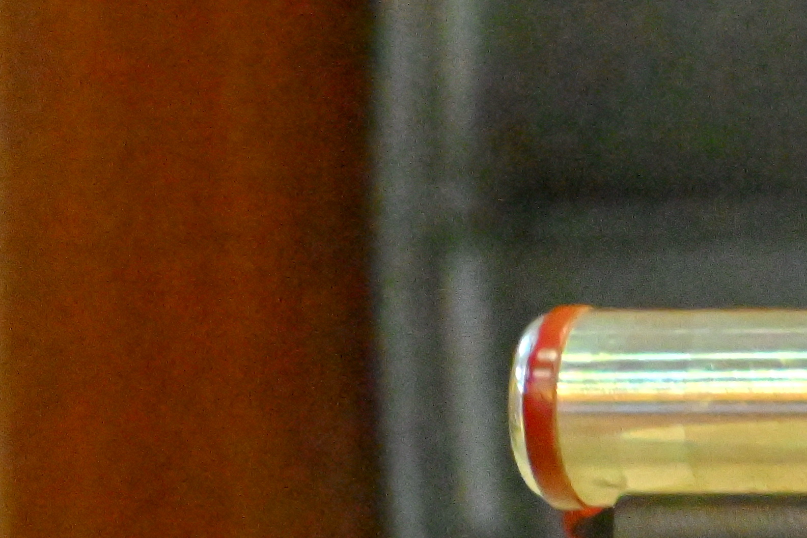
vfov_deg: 0.7
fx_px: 42032
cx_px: 1927
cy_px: -162
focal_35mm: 1875
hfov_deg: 1.1
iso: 8000
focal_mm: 360
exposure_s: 1/100
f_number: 8
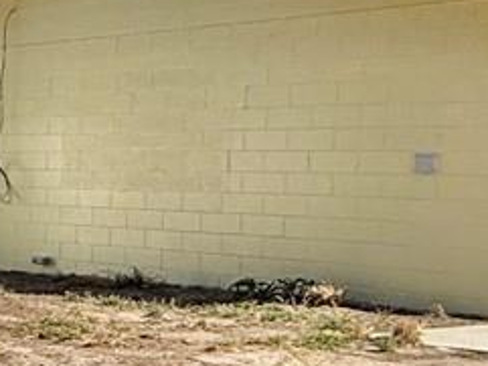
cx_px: -897
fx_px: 1312
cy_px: 279
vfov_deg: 15.8
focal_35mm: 93
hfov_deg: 12.2
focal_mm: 2.22
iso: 50
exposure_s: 1/2717
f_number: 2.2
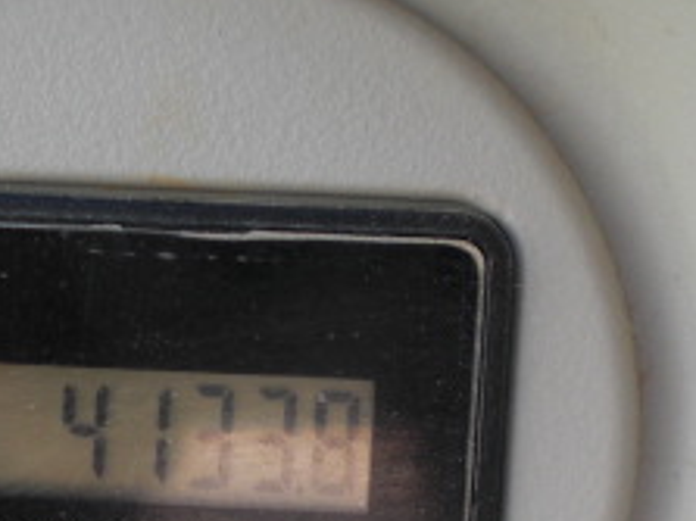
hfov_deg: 18.0
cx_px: 184
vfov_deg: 13.3
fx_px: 2190
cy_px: 590
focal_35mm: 109
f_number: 3.1
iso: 64
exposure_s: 1/125
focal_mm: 6.3
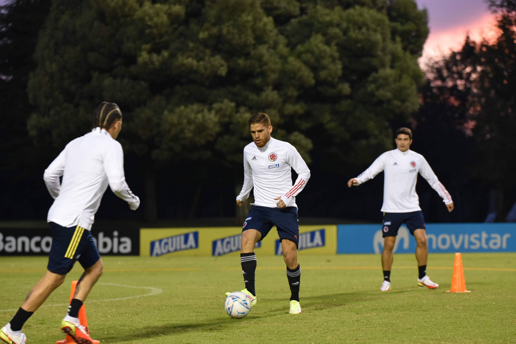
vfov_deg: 9.7
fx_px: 2036
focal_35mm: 142
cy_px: 203
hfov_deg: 14.4
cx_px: 260
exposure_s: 1/320
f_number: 2.8
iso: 3200
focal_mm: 112
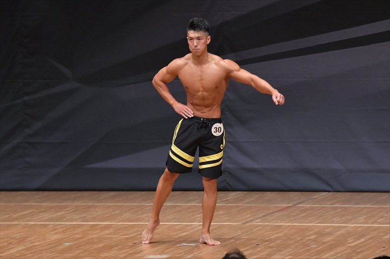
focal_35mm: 285
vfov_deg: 4.8
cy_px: 130
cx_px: 195
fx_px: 3086
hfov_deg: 7.2
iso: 6400
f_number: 5.6
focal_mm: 190
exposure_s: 1/400
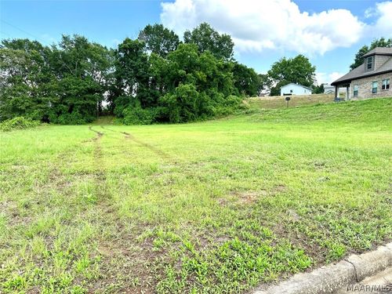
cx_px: 196
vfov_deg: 56.8
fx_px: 272
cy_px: 147
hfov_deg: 71.6
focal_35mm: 24
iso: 80
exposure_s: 1/1198
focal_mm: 6.86
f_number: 1.78
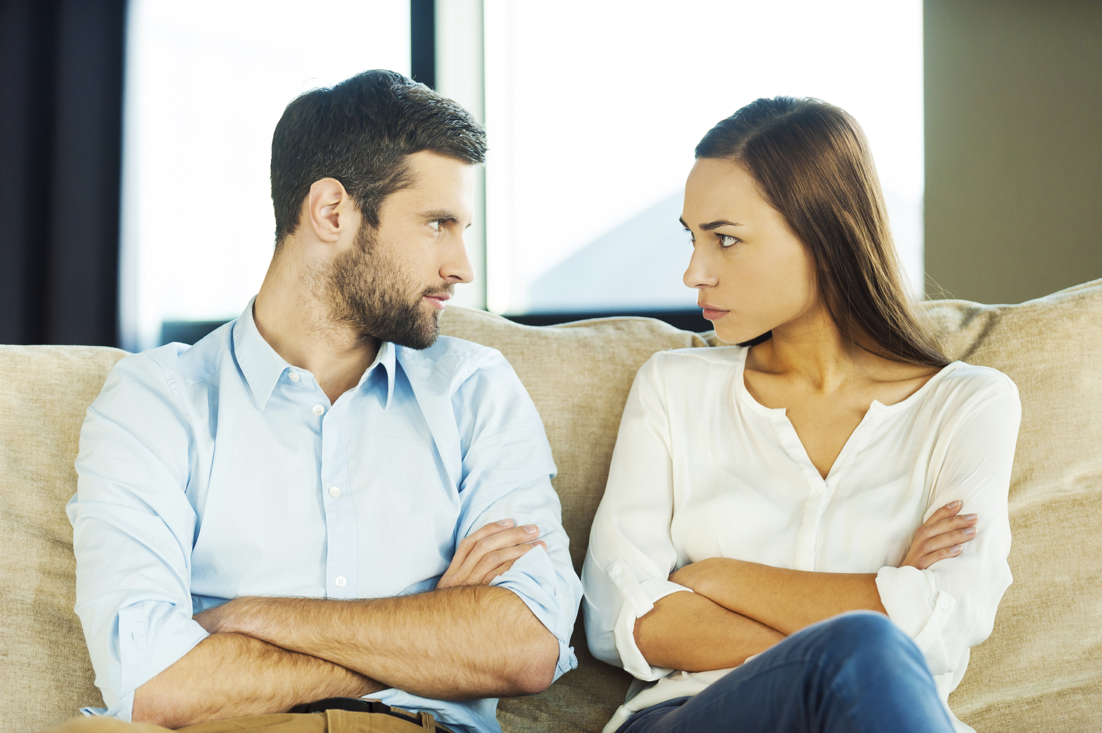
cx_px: 551
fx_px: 3120
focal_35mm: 102
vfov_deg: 13.4
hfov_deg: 20.0
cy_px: 366
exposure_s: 1/80
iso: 320
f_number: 2.8
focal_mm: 102
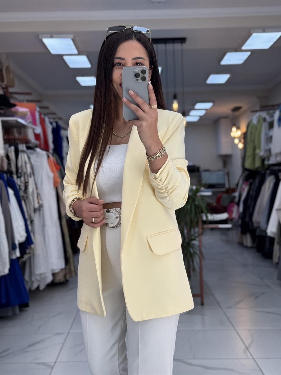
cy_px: 188
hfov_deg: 30.3
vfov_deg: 39.7
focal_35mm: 48
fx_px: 519
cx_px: 140
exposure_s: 1/174
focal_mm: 6.76
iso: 64
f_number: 1.78
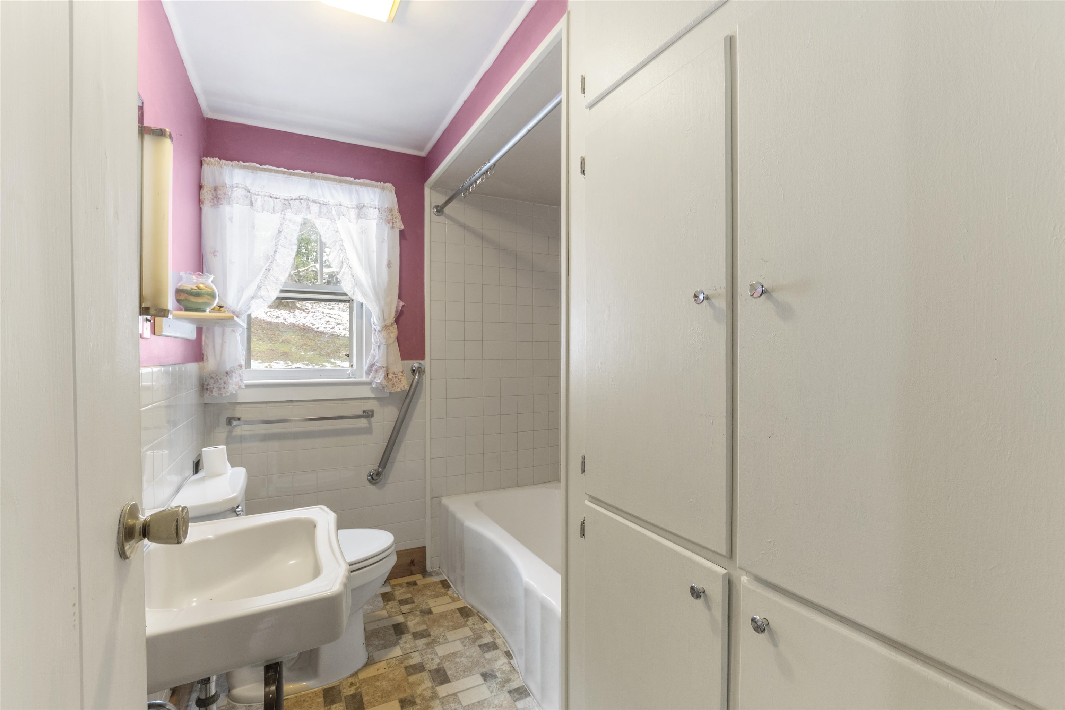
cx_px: 532
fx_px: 444
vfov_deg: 77.3
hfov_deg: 100.4
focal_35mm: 15
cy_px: 355
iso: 64
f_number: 8
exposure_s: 1/2
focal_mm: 10
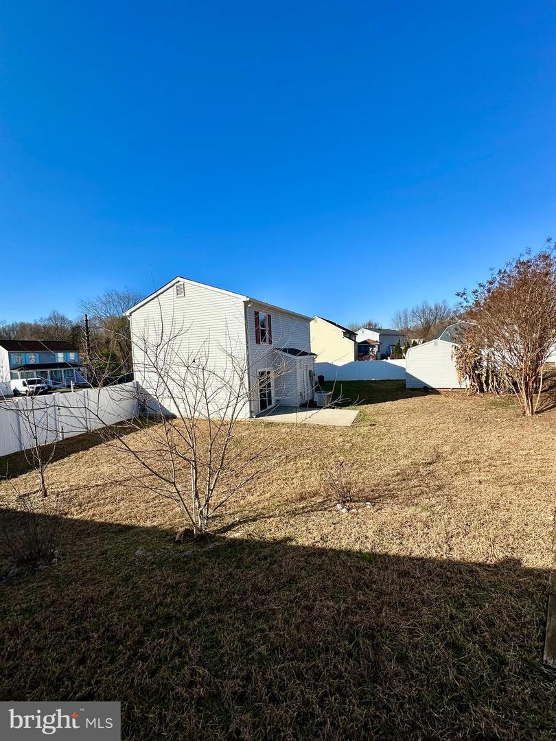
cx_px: 278
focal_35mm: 14
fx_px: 300
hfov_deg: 85.7
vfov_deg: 102.1
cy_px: 370
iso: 50
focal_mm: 2.22
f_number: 2.2
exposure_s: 1/2681
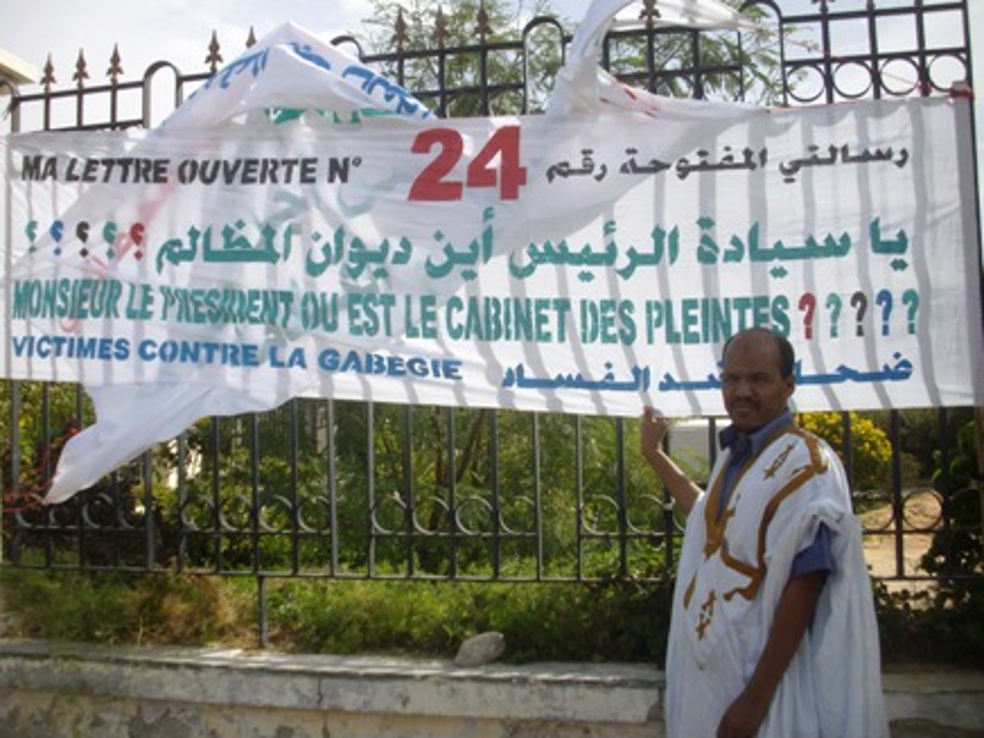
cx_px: 485
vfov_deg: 37.7
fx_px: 1080
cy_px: 363
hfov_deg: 49.0
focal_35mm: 38
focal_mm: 6.2
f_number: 5.6
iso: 80
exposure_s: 1/250
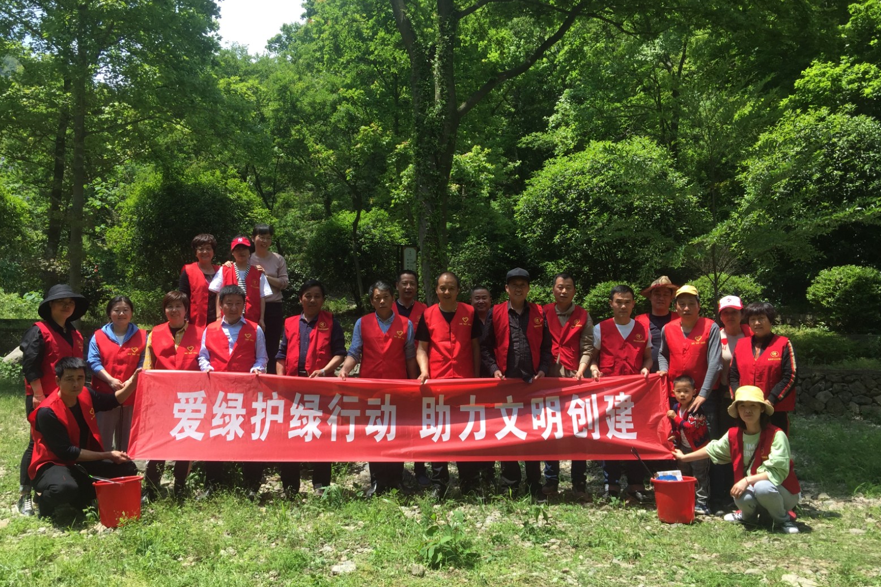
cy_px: 326
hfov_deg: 60.3
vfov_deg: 42.3
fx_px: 759
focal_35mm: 31
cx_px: 435
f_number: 2.2
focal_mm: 4.15
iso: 32
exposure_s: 1/807
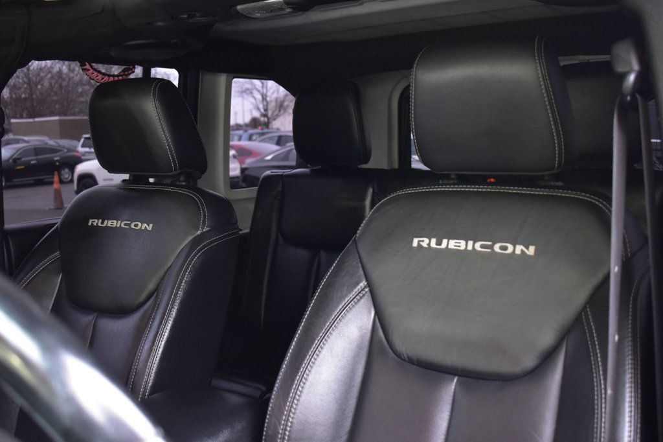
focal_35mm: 38
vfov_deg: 35.5
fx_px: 690
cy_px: 221
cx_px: 332
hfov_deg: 51.3
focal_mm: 25
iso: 1600
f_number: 4
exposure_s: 1/4
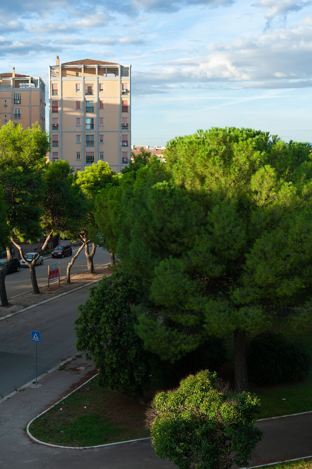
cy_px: 234
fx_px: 651
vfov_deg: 39.6
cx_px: 156
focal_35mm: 50
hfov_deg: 27.0
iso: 200
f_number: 7.1
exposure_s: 1/400
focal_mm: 50
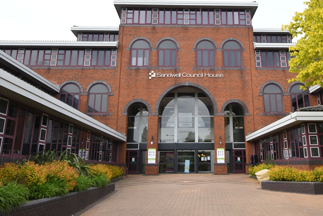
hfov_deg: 61.7
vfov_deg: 43.6
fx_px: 269
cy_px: 103
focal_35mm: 30
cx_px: 183
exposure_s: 1/250
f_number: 8
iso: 400
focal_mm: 24
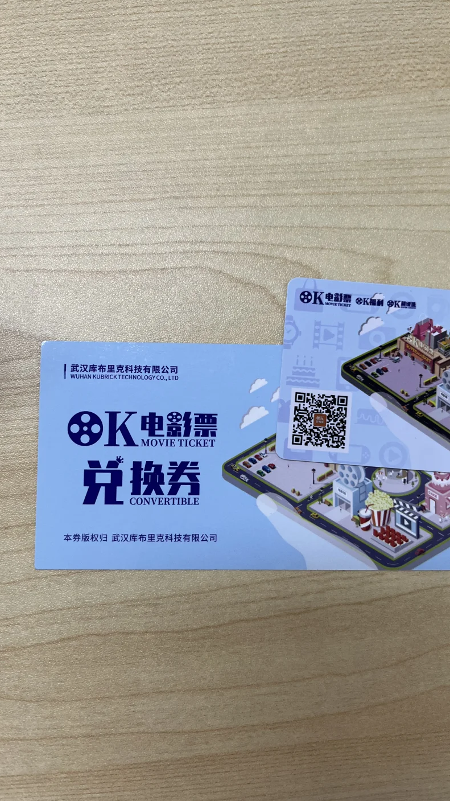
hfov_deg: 40.1
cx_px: 253
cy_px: 396
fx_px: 615
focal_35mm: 29
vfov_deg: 66.1
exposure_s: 1/100
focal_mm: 5.1
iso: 80
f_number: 1.6
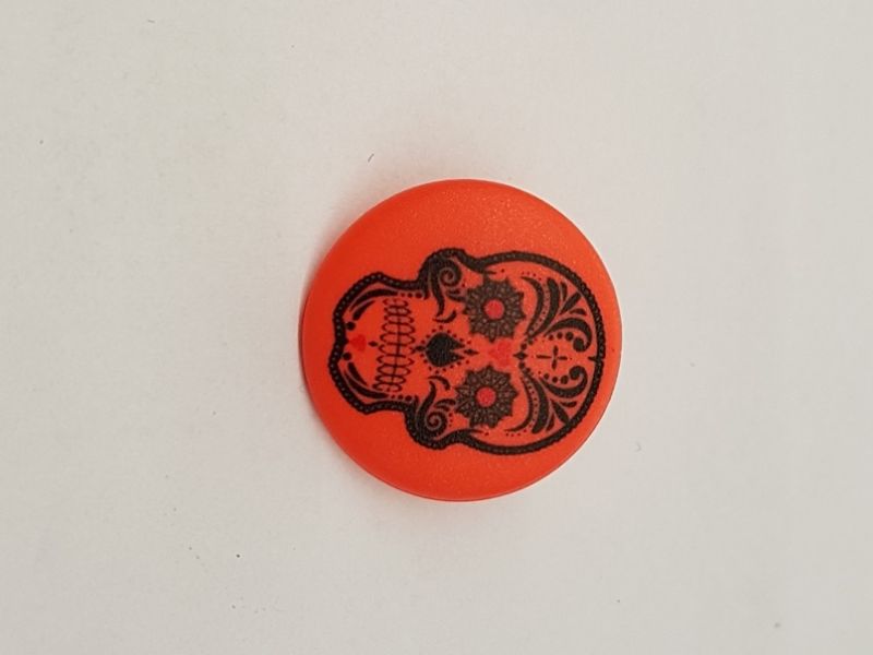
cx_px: 436
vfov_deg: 53.1
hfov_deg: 67.3
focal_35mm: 26
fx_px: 656
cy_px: 328
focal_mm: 4.2
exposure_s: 1/50
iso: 50
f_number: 1.7
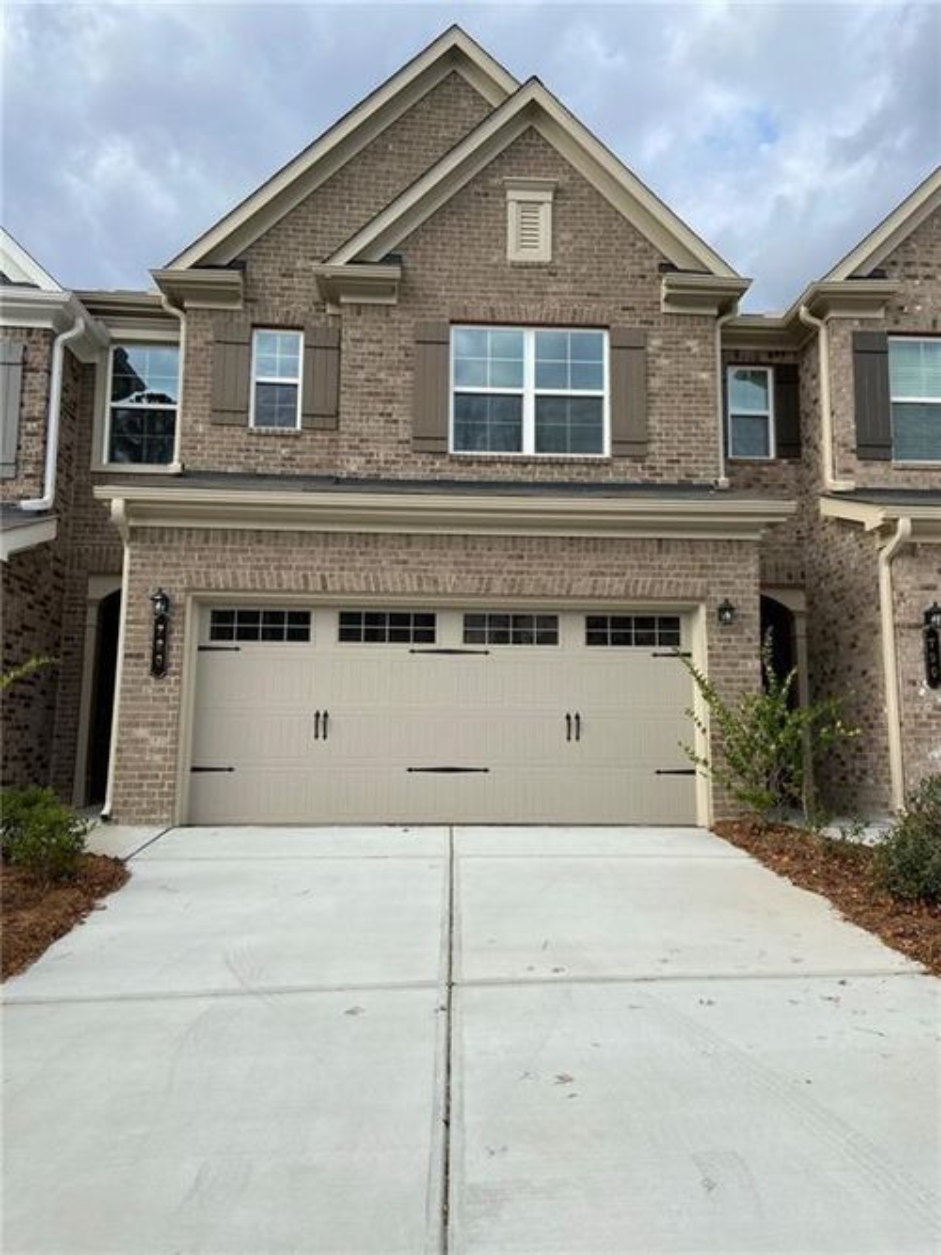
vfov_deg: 67.3
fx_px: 943
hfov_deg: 53.0
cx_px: 470
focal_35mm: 26
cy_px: 628
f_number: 1.8
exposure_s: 1/2183
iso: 32
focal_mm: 4.25
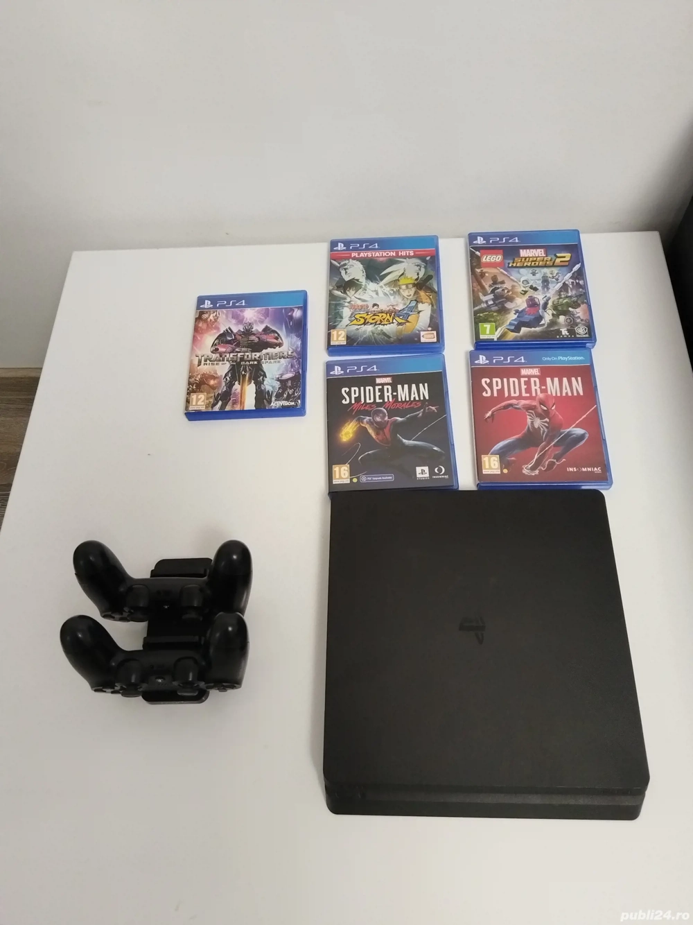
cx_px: 346
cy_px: 462
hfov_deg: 53.0
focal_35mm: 26
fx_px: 694
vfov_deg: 67.3
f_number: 1.9
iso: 1402
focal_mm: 4.95
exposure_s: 1/100
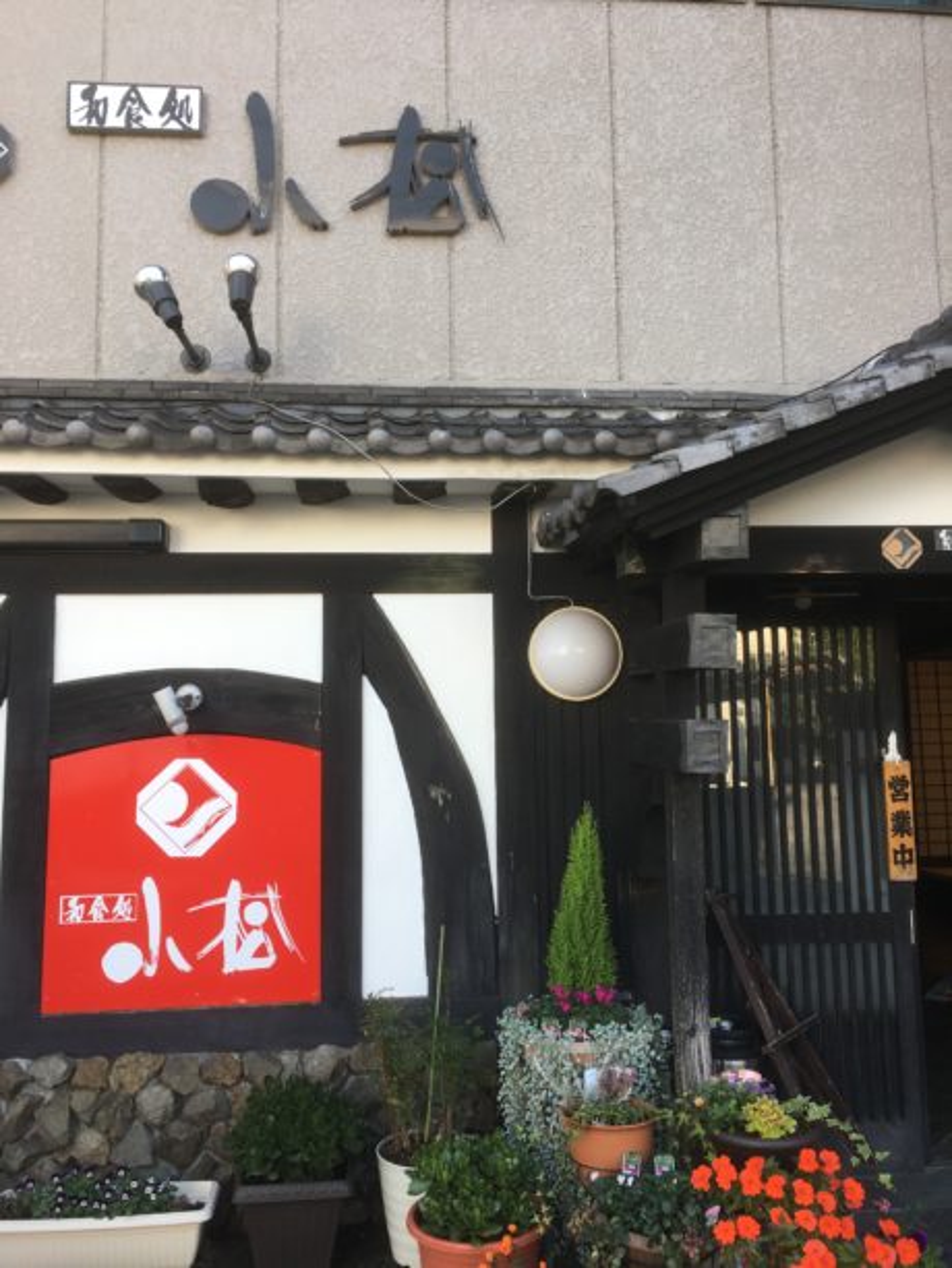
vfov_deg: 61.6
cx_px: 476
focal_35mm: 29
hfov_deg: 48.2
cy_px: 634
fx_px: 1063
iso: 25
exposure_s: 1/120
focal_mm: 4.15
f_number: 2.2
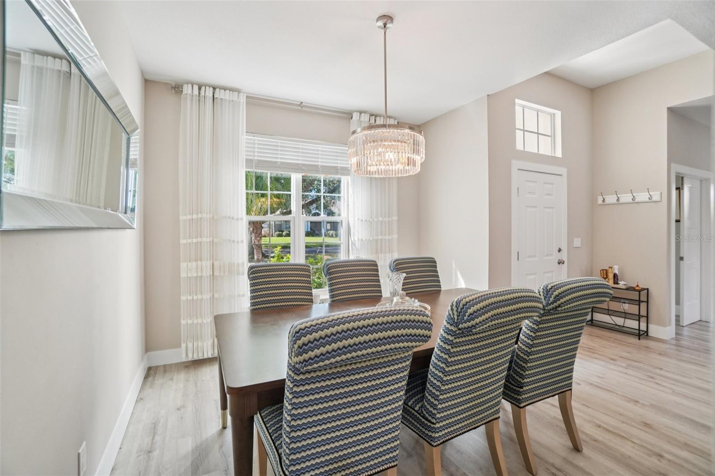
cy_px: 238
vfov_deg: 77.3
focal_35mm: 15
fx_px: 298
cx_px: 358
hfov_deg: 100.4
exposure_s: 1/30
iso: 100
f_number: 4.5
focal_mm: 10
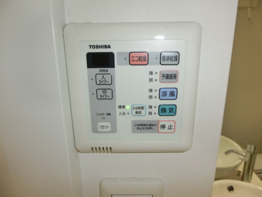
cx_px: 131
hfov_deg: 71.6
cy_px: 98
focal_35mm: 24
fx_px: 182
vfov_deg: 56.8
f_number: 3
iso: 160
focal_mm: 4.24
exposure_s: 1/30
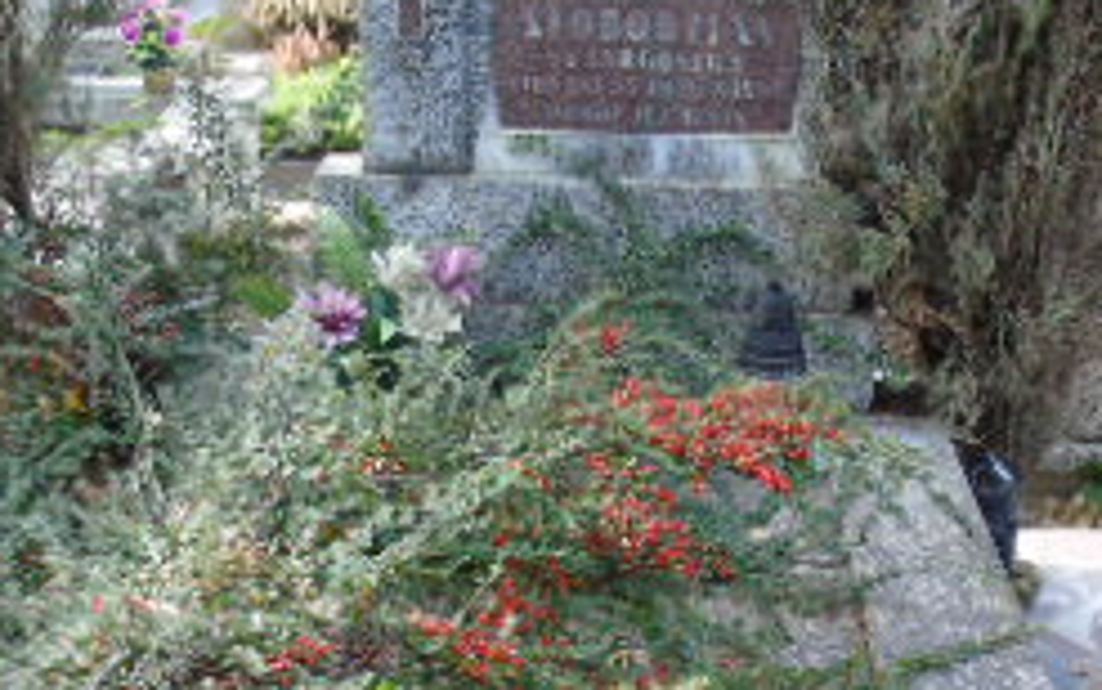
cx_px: 623
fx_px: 2073
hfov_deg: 29.7
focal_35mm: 69
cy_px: 551
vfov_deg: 18.7
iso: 80
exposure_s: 1/60
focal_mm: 4.4
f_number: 3.4
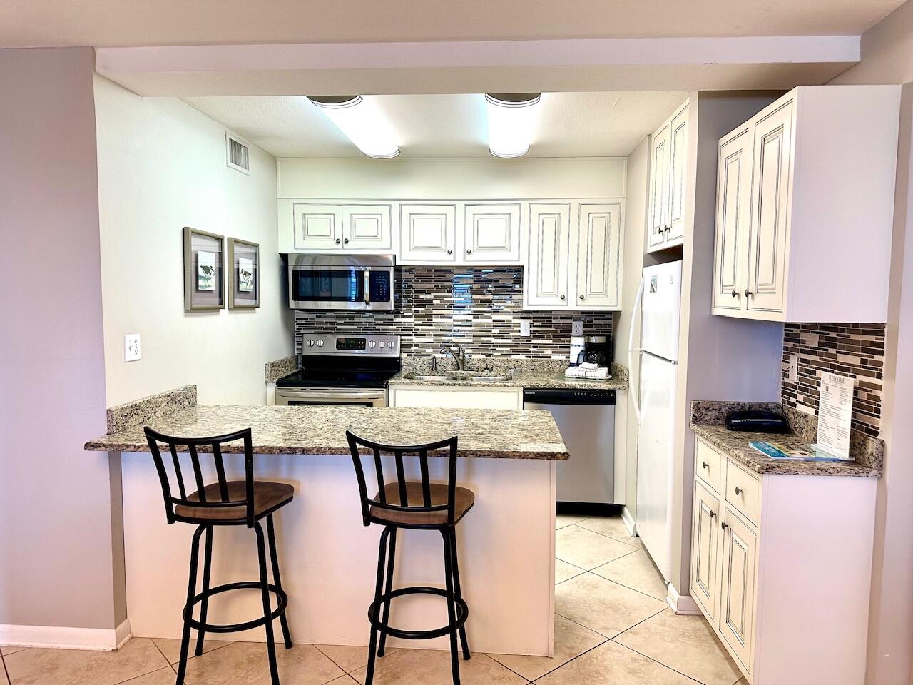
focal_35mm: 24
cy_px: 342
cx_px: 456
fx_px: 633
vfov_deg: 56.8
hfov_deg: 71.6
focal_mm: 6.86
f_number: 1.78
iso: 160
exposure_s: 1/120
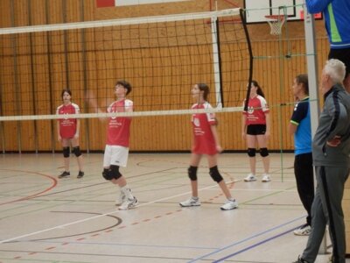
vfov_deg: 15.2
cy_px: 132
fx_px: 981
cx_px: 175
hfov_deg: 20.2
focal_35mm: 97
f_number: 4.9
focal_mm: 17.3
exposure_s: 1/30
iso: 800
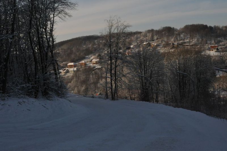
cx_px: 114
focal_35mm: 42
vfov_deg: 31.8
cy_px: 76
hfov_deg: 46.5
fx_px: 264
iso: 1000
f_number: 9
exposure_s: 1/3200
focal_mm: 28
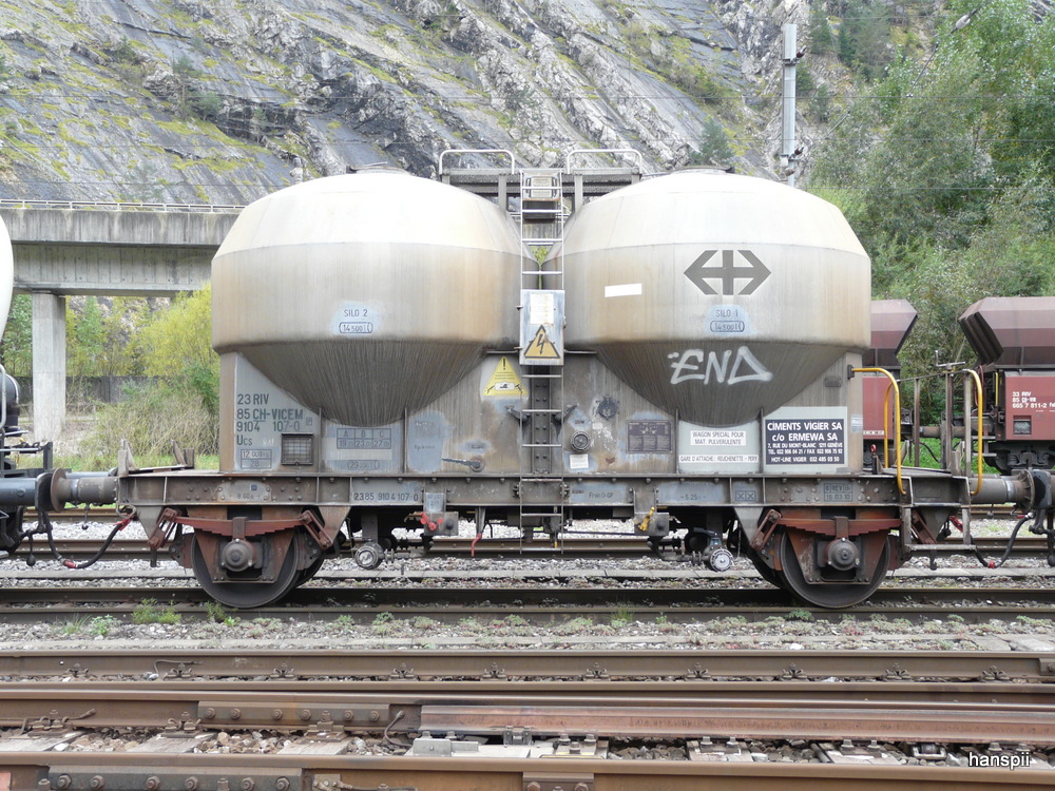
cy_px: 396
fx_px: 1280
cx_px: 528
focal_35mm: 42
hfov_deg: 44.8
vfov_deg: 34.3
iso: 100
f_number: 3.2
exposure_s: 1/60
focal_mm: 6.8
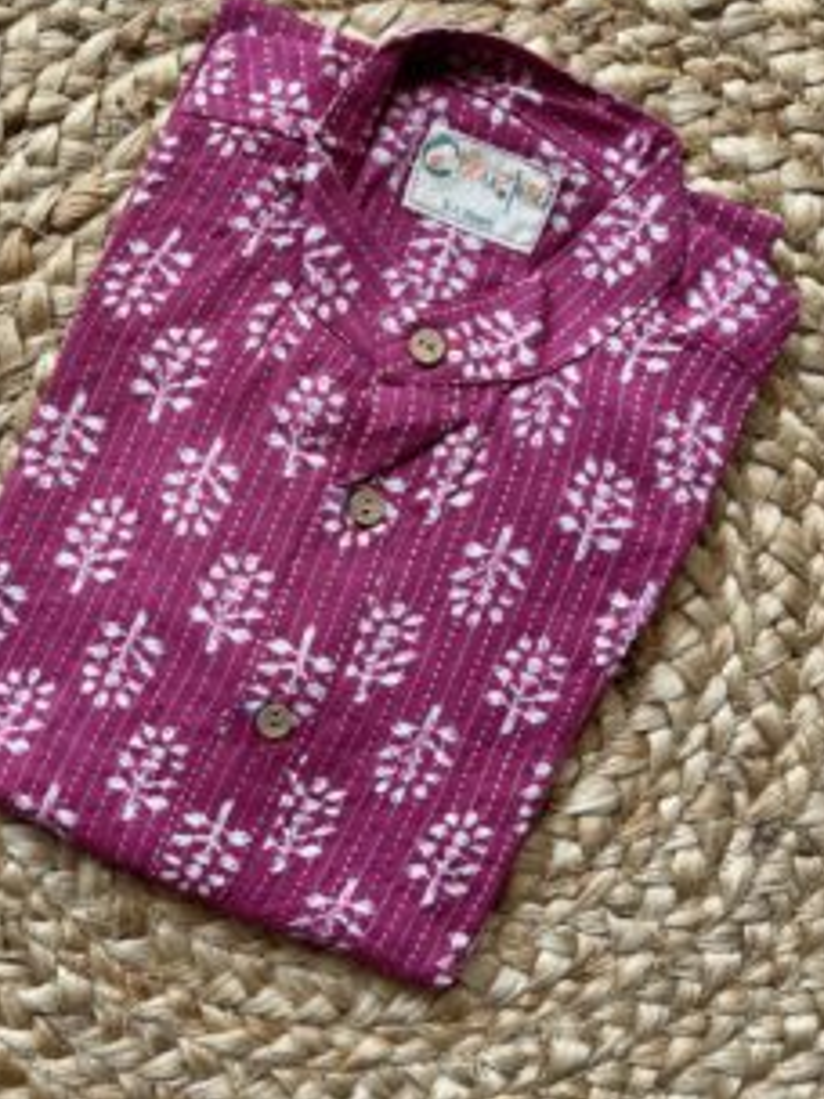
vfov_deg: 50.1
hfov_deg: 38.2
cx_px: 271
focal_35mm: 37
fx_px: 1174
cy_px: 557
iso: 40
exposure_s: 1/121
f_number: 1.6
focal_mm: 5.1
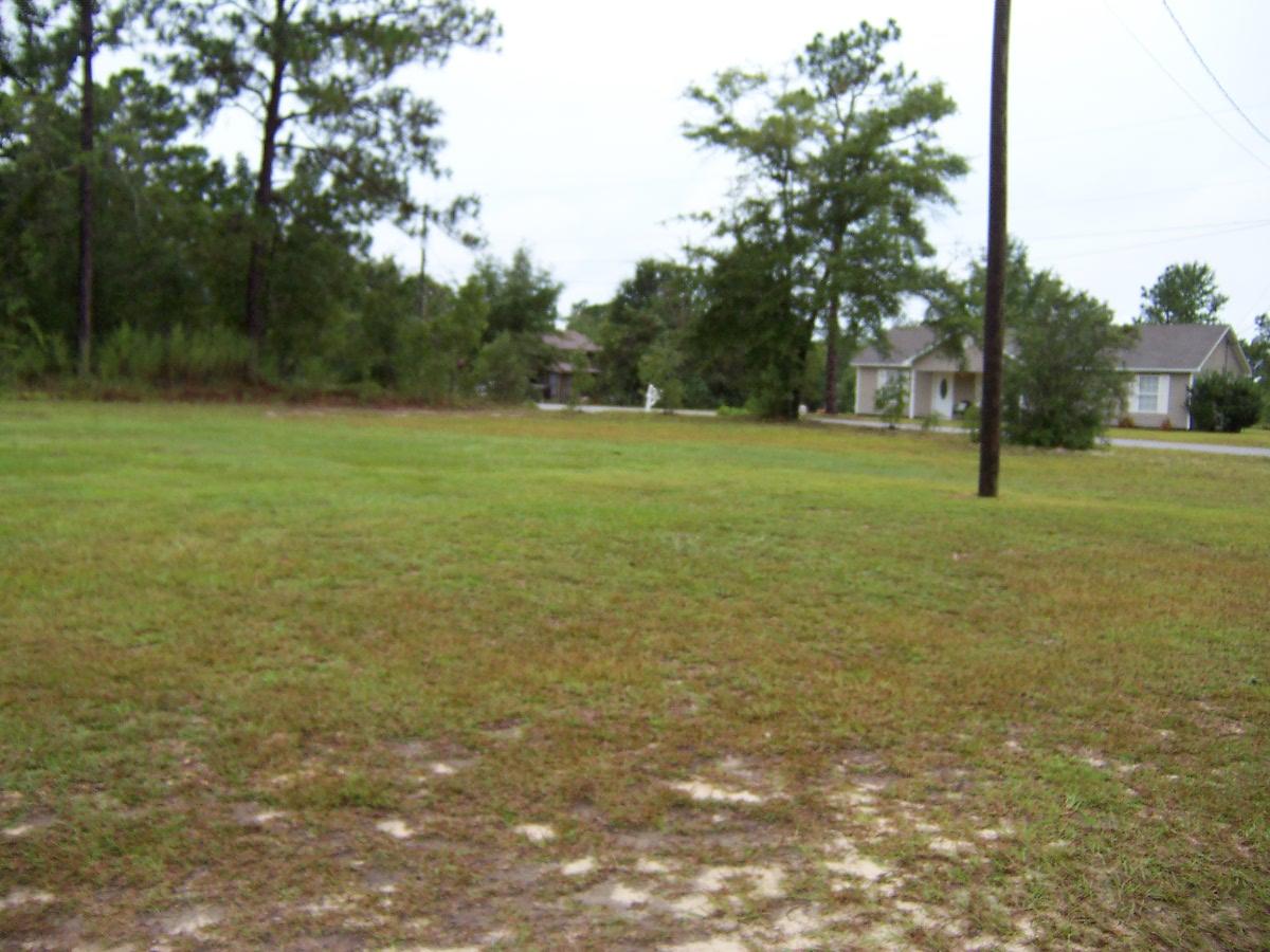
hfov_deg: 55.4
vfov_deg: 42.9
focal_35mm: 33
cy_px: 476
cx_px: 635
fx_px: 1211
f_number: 2.8
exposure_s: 1/90
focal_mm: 5.5
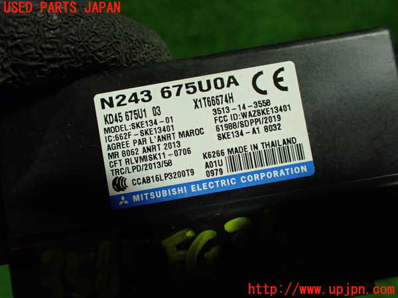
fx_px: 345
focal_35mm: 30
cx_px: 199
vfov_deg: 46.8
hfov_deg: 60.0
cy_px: 149
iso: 500
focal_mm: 5.4
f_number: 2.3
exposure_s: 1/125
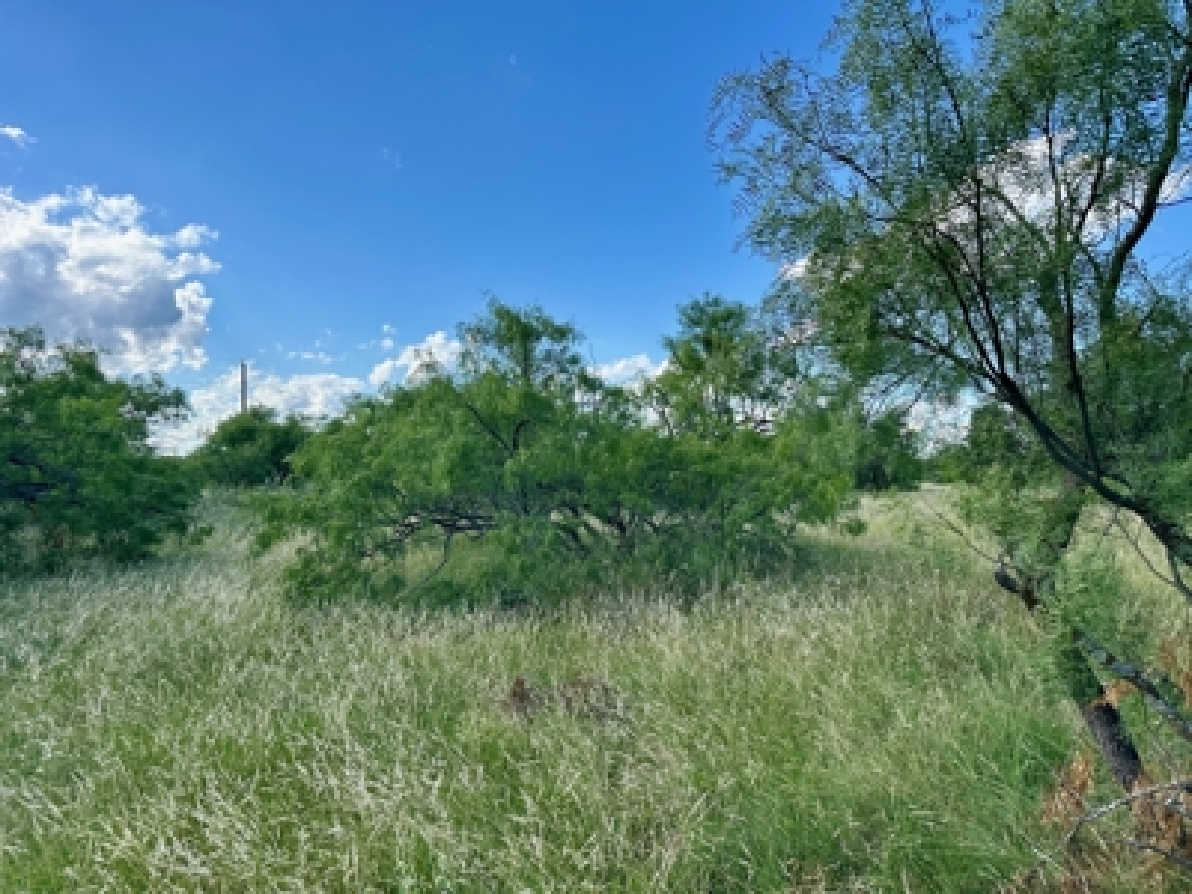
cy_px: 447
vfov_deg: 56.8
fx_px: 826
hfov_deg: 71.6
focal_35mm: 24
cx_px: 596
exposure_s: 1/2882
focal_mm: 6.86
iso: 80
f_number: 1.78
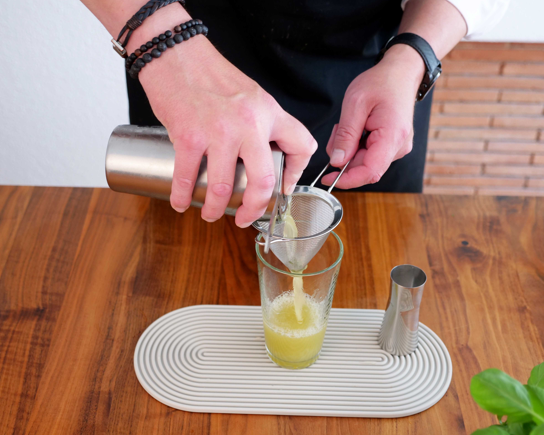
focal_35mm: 55
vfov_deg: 27.6
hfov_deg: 34.1
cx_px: 259
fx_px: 885
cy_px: 216
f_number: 2.8
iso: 320
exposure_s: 1/60
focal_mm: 26
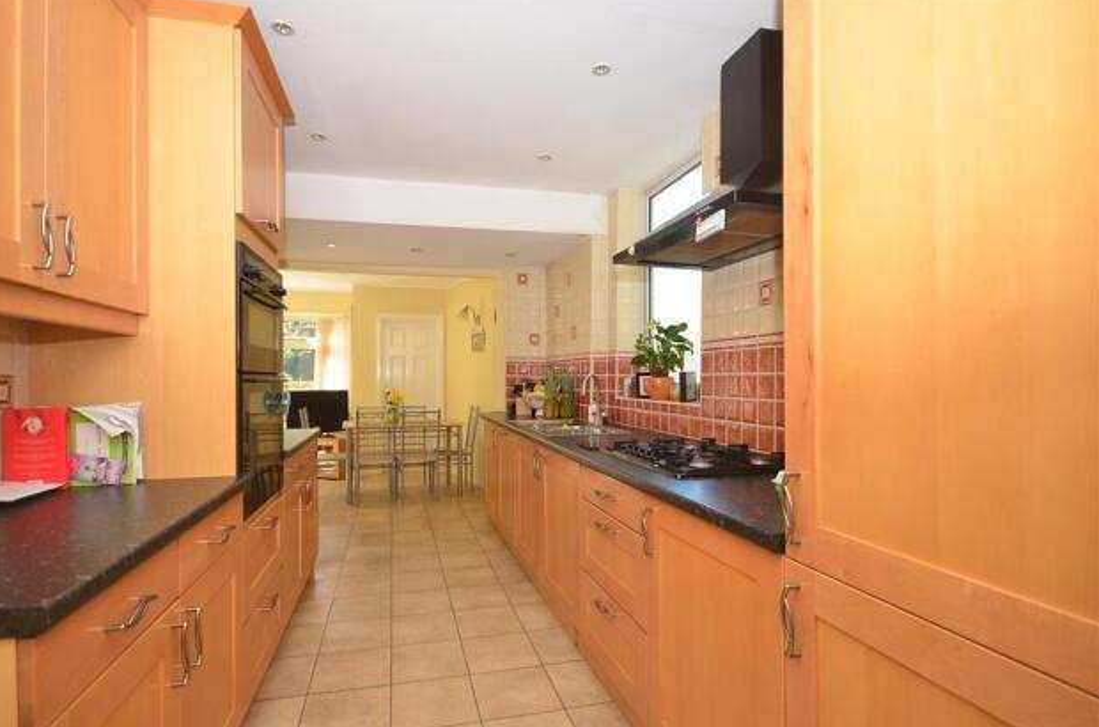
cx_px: 519
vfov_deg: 66.3
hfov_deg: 89.2
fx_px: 556
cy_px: 376
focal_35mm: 18
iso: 200
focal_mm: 11.5
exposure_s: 1/100
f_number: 5
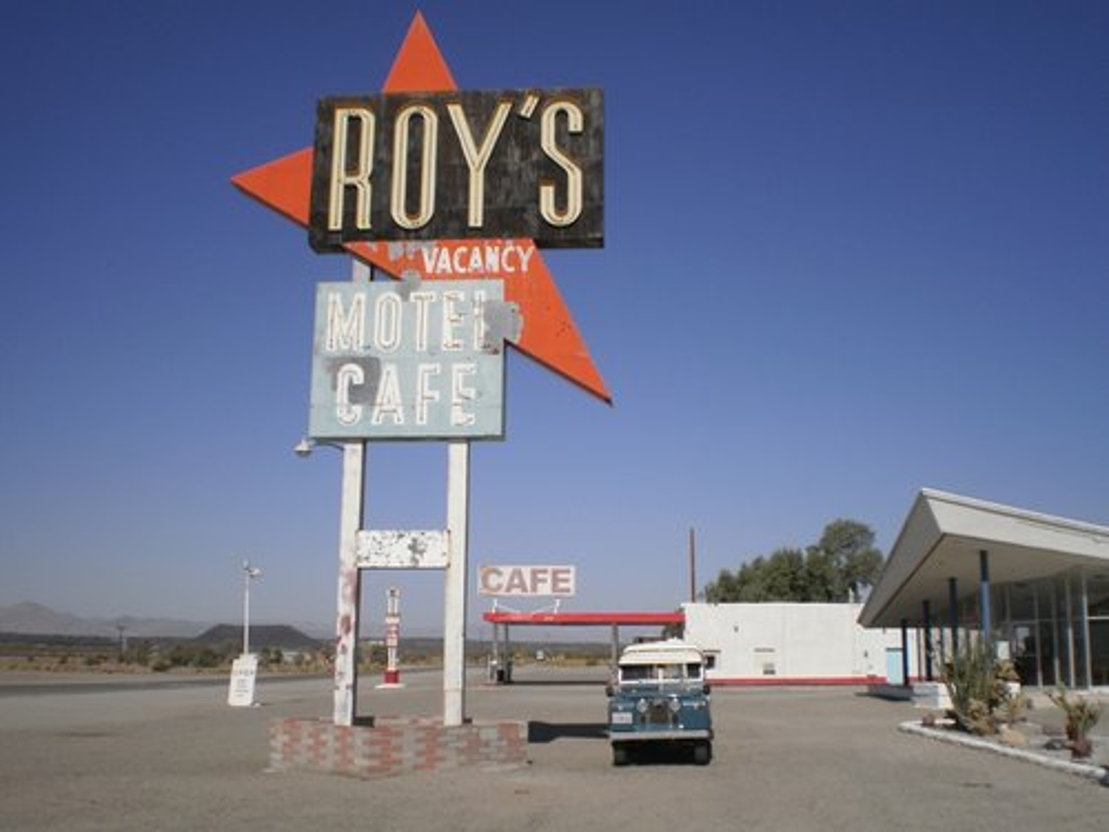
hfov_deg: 51.4
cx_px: 554
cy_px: 416
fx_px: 1153
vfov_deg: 39.7
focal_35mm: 36
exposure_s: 1/1600
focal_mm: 6.3
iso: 100
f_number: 4.6
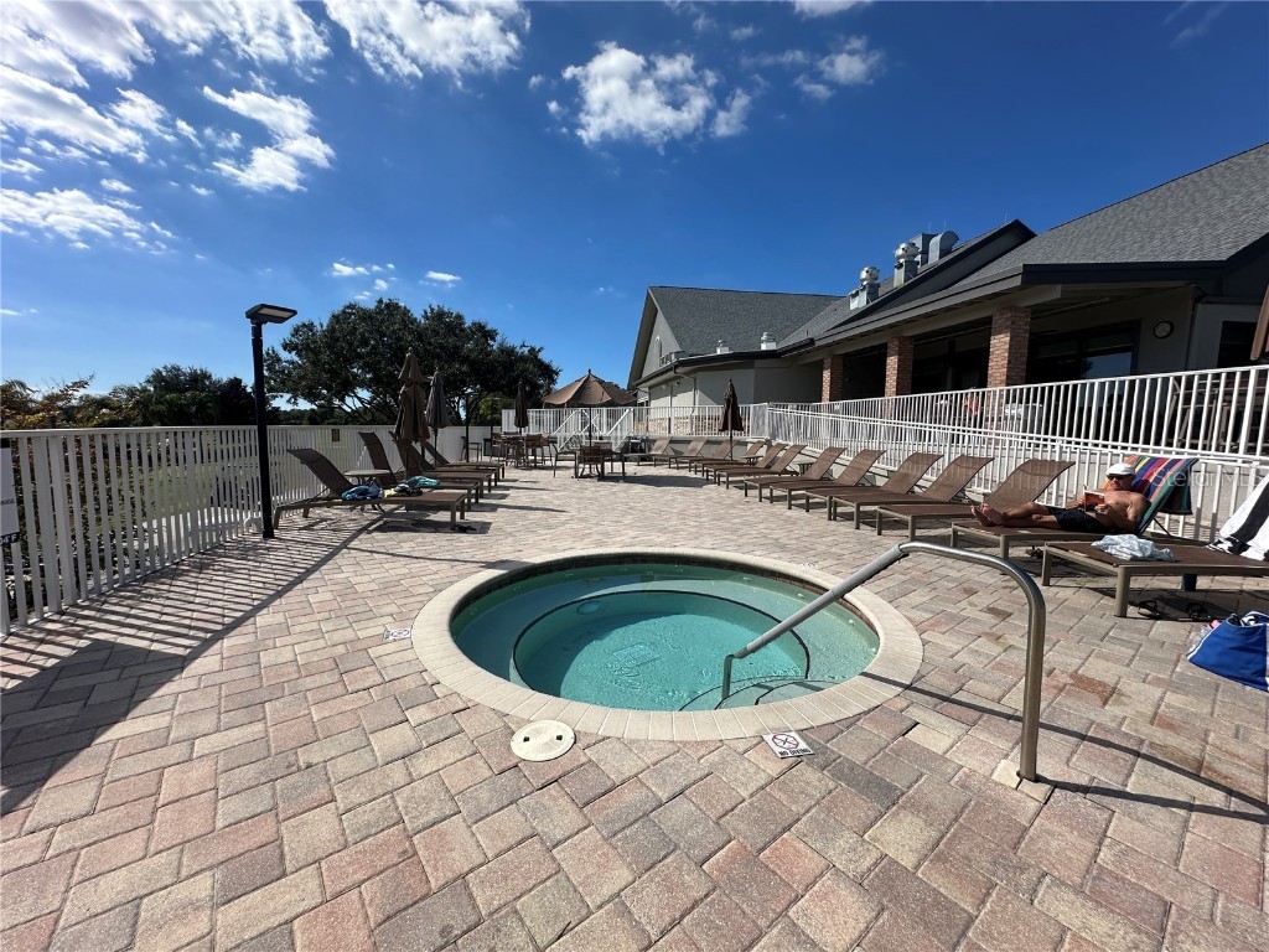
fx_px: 513
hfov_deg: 102.1
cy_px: 476
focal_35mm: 14
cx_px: 634
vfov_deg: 85.7
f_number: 2.2
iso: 50
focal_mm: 2.22
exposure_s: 1/3509
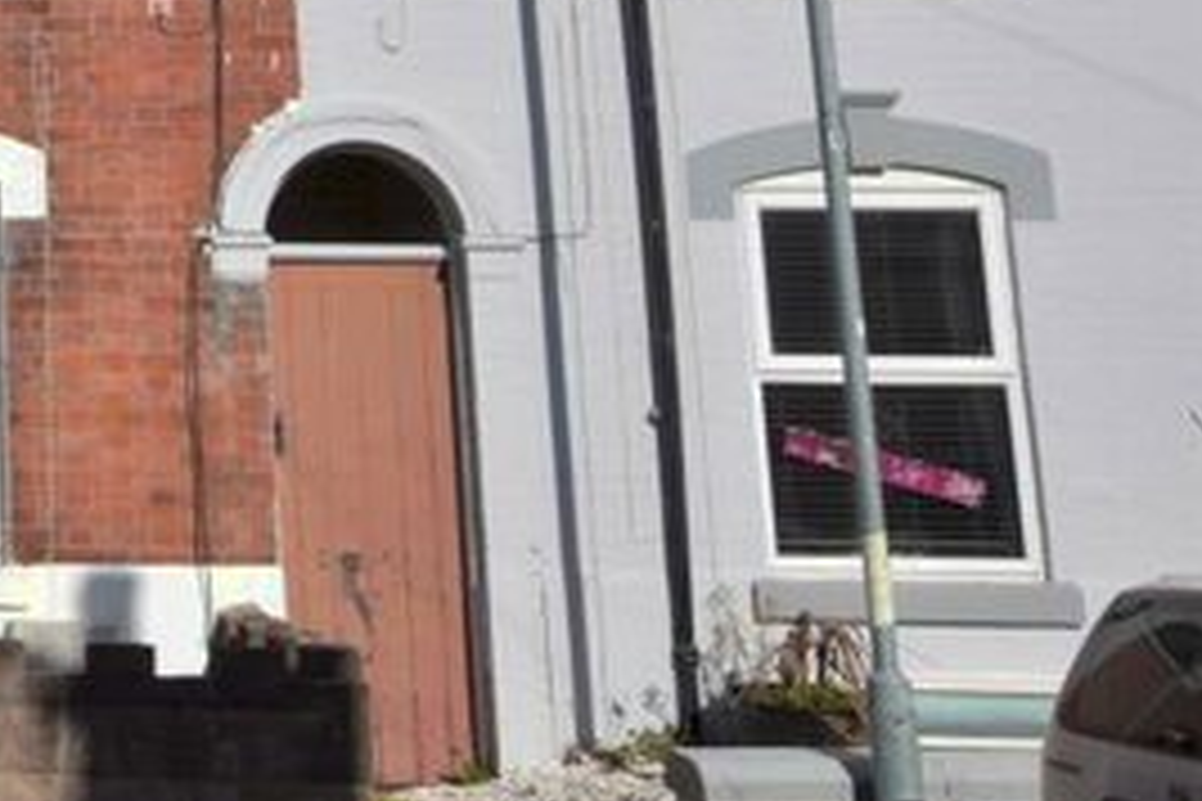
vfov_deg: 23.8
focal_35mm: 55
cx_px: -347
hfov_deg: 29.5
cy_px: 47
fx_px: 1836
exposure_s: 1/500
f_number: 11
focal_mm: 14
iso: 250
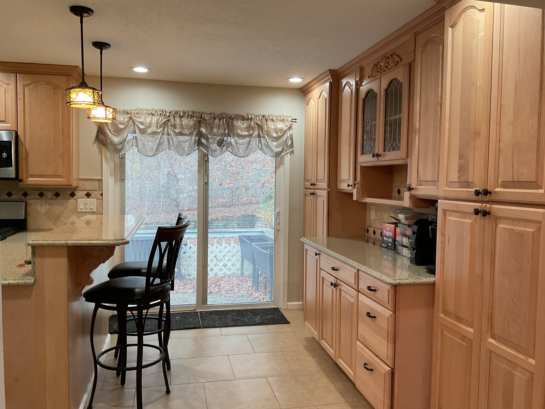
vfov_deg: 48.2
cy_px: 204
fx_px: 457
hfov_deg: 61.7
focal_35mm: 29
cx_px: 272
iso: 64
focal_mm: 3
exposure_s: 1/60
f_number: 1.8
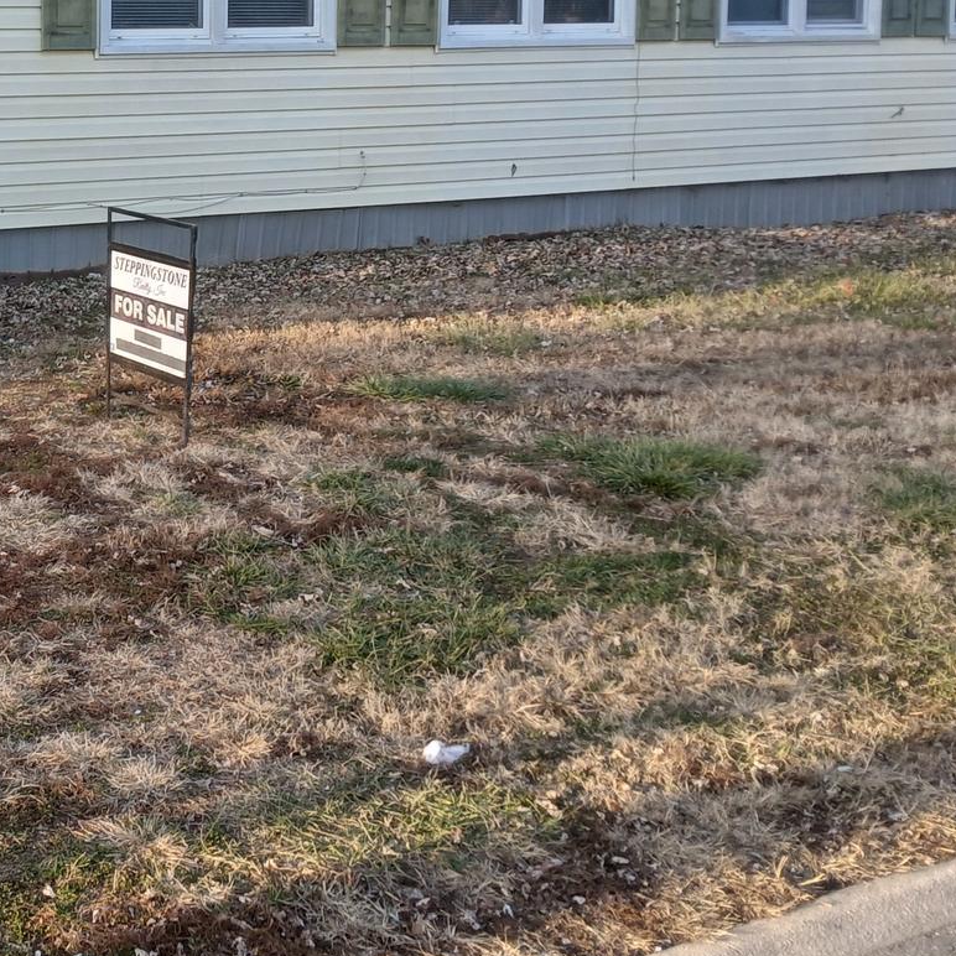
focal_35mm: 61
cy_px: 197
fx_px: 1906
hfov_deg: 26.2
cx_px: -69
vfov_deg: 27.6
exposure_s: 1/120
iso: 20
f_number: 1.8
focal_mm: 3.98
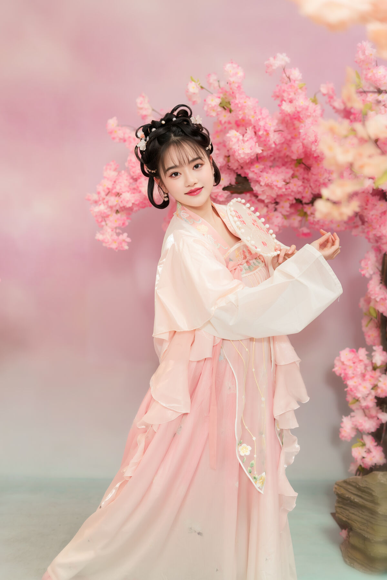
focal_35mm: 50
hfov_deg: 27.0
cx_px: 194
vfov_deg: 39.6
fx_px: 806
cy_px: 290
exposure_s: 1/100
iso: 100
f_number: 2.2
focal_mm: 50
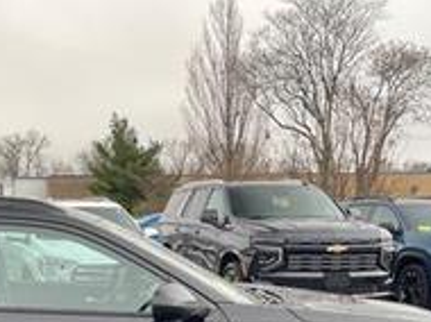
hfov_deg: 27.1
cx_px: 34
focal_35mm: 69
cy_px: 370
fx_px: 858
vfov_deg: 20.1
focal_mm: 4.2
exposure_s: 1/200
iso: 32
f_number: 1.6
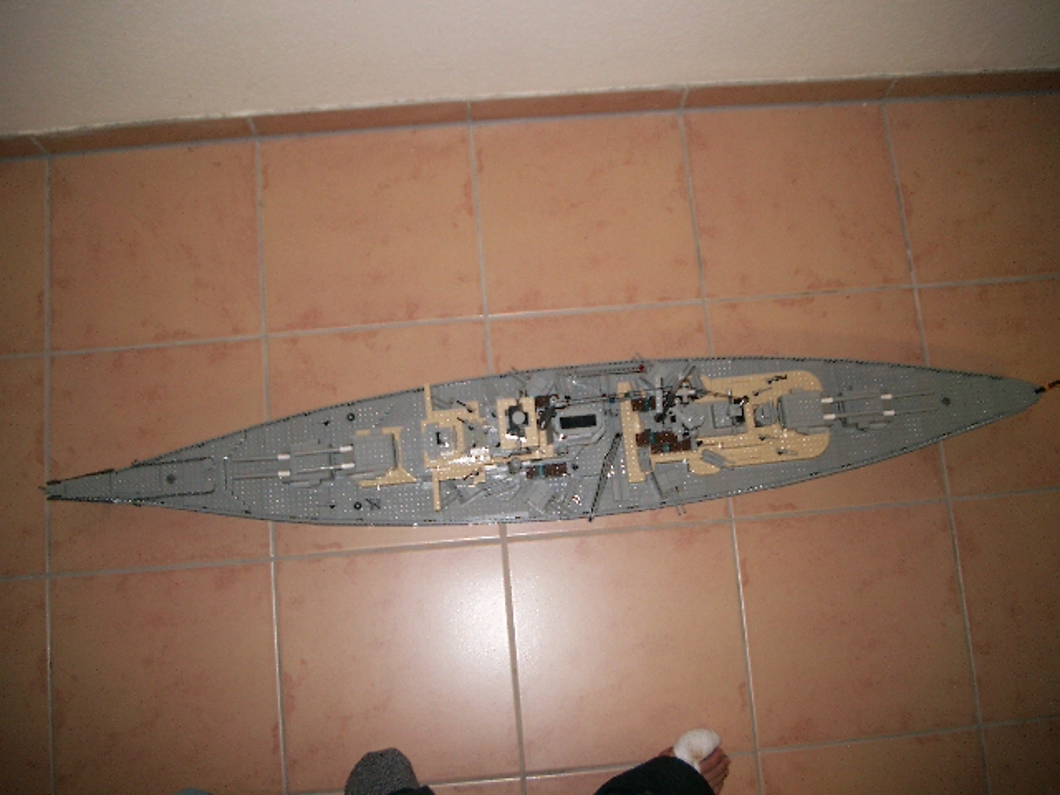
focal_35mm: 37
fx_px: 1133
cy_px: 398
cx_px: 530
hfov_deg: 50.1
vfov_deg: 38.7
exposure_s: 1/60
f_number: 2.6
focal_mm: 7.6
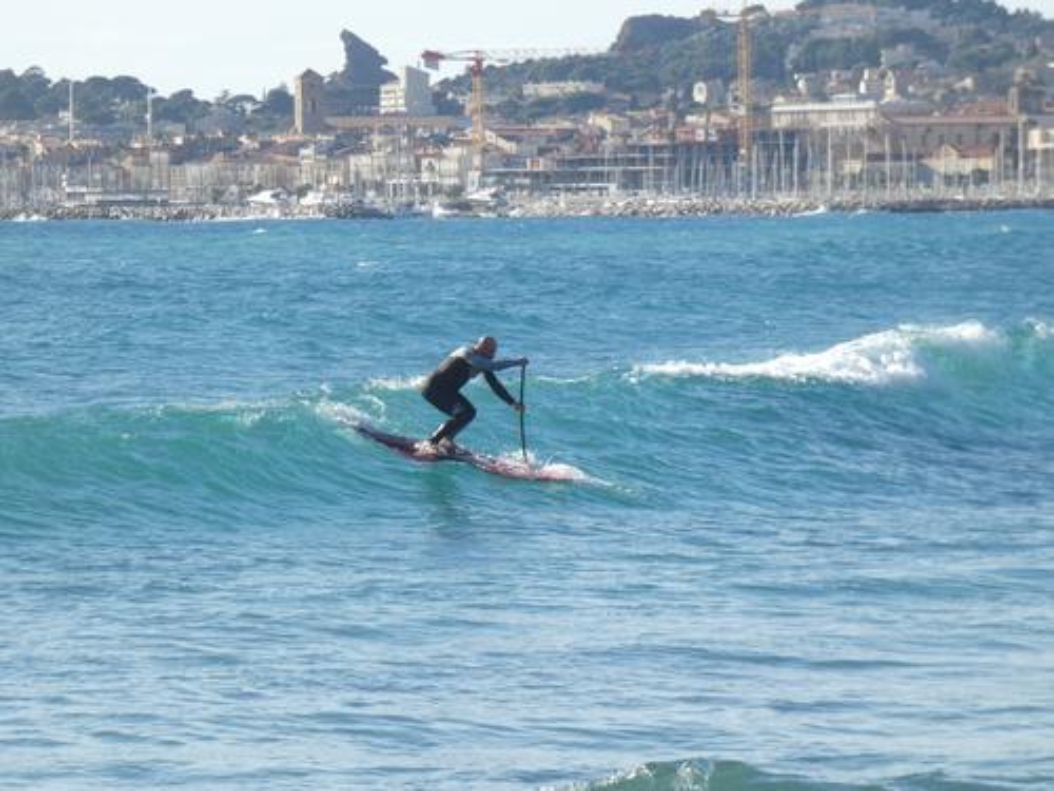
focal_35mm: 250
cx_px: 527
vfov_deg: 5.9
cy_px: 396
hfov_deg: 7.9
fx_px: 7612
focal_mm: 44.8
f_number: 5.6
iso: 80
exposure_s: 1/250
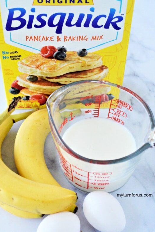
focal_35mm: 69
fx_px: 443
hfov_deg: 19.8
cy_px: 105
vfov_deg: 29.4
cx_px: 60
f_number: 5
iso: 1600
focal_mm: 35
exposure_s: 1/500
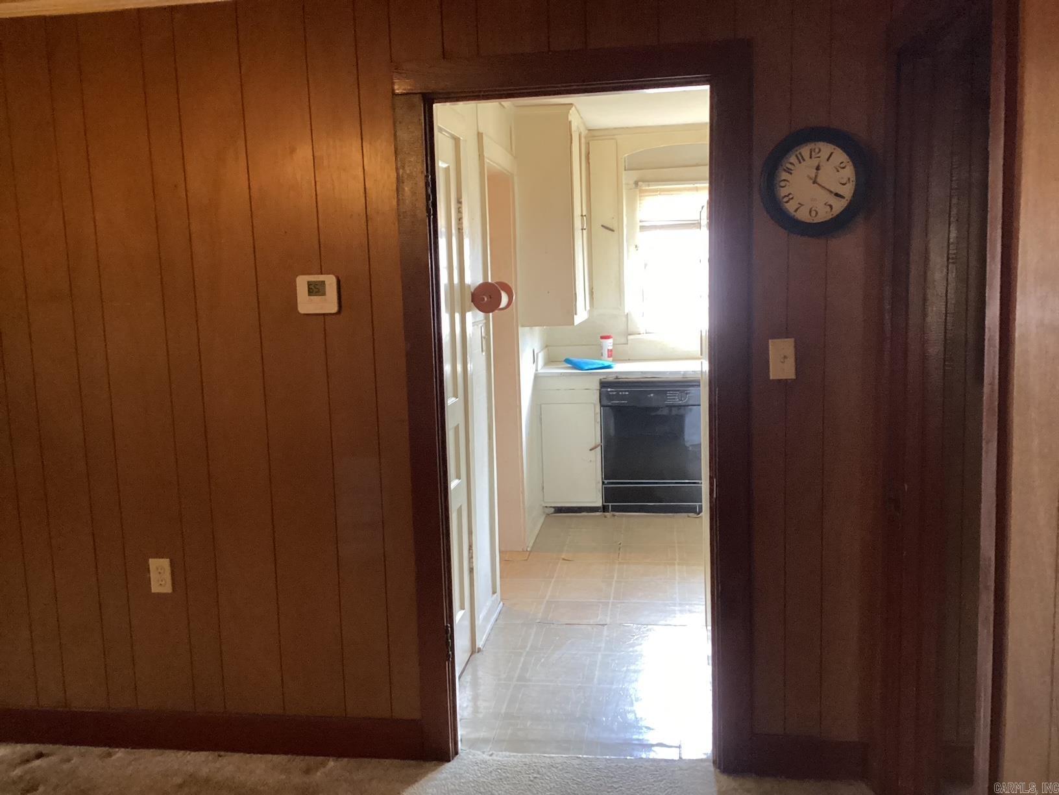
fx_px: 948
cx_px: 530
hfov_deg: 58.4
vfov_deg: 45.4
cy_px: 398
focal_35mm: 31
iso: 320
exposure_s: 1/40
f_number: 2.4
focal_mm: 3.3
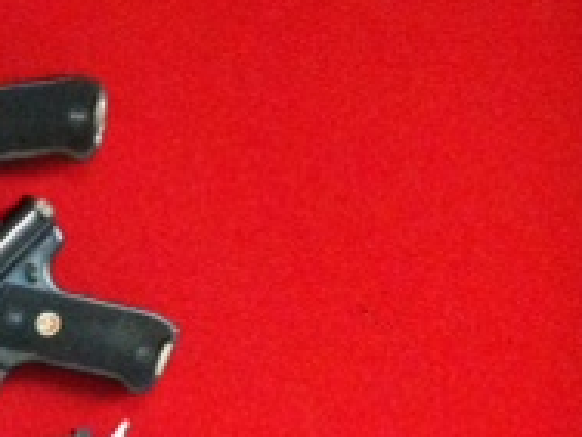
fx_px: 2001
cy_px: 533
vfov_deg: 12.2
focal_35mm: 119
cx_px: -375
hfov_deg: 14.9
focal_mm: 3.85
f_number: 2.8
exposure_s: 1/15
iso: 800
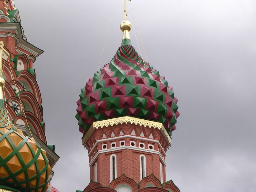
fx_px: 850
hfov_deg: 17.1
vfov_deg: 12.9
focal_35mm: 115
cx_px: 128
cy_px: 96
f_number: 4.9
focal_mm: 17.4
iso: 100
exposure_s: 1/211
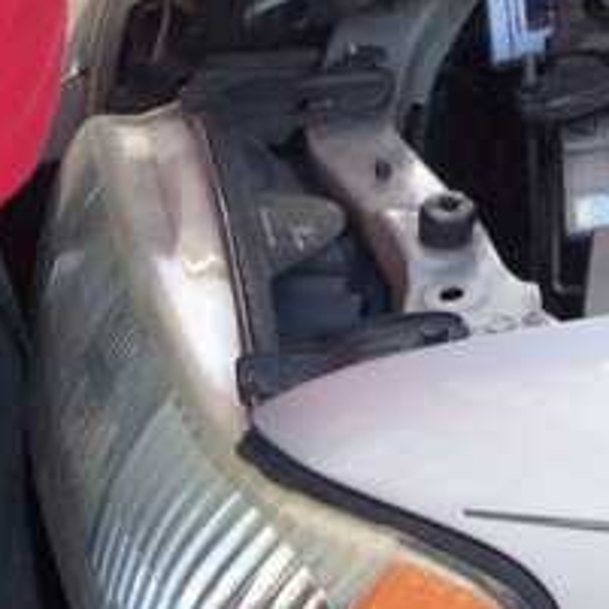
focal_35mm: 111
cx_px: 515
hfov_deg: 15.6
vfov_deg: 15.3
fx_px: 2209
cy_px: -59
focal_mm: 6
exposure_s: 1/78.8
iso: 200
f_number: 2.7
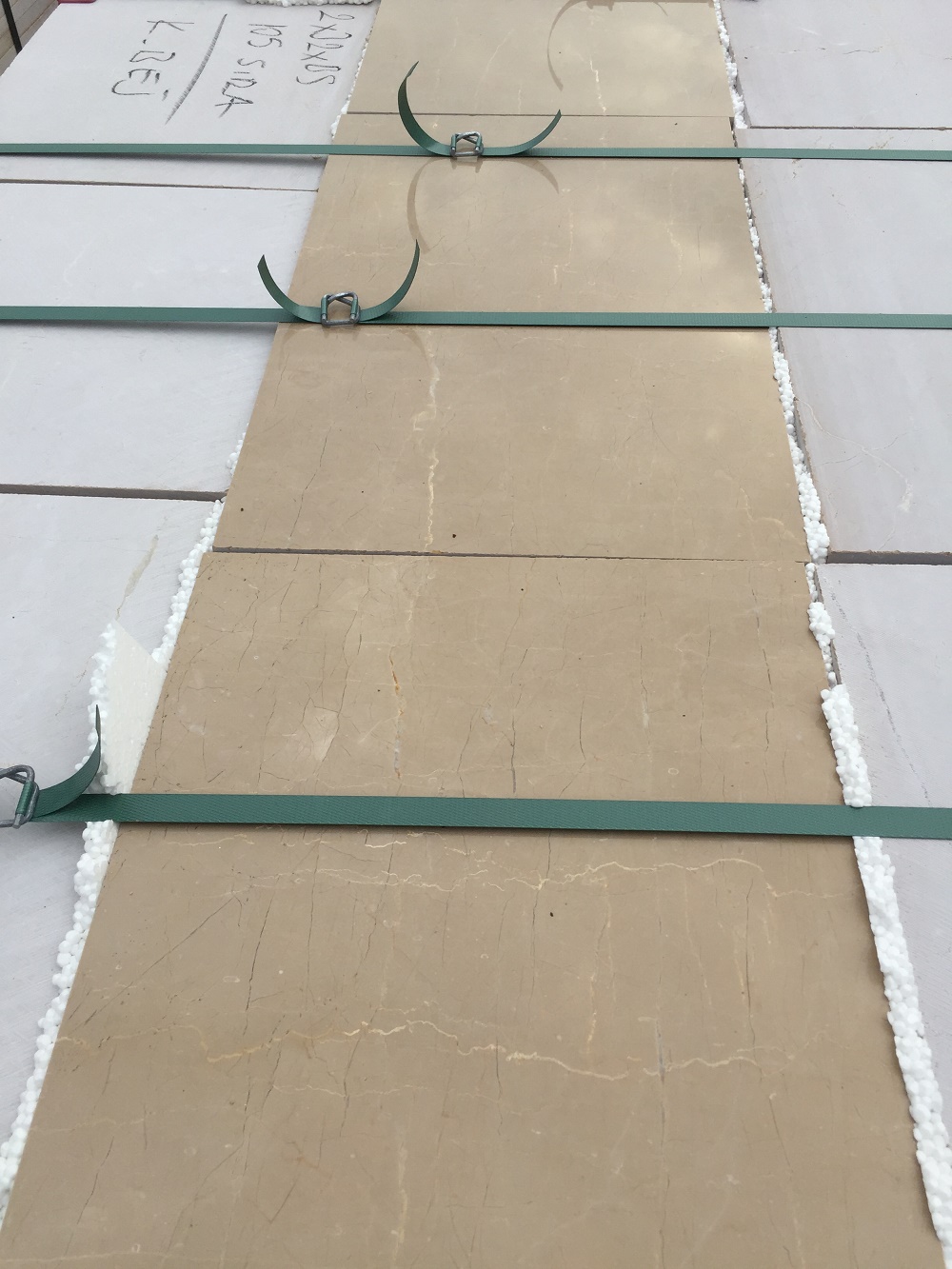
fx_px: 1063
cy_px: 634
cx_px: 476
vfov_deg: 61.7
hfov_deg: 48.2
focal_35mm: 29
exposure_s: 1/706
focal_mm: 4.15
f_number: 2.2
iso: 32
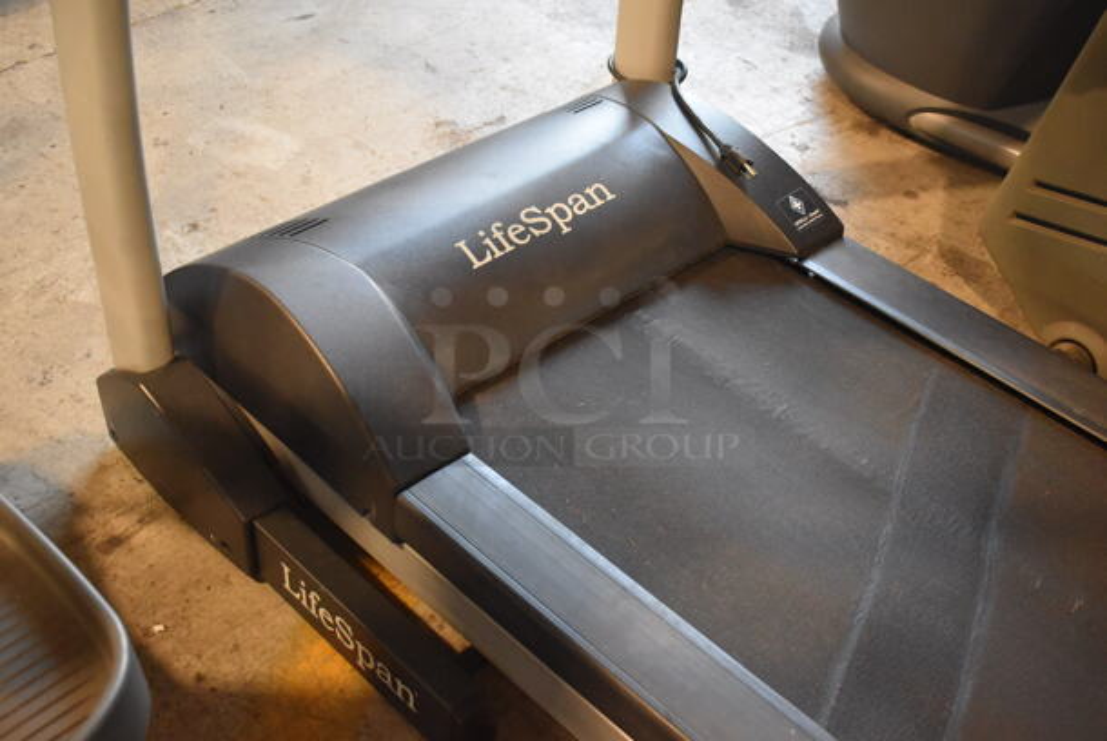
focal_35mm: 45
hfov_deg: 43.6
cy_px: 370
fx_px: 1385
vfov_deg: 29.9
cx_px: 554
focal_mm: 30
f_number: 4.2
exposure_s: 1/125
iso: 4000
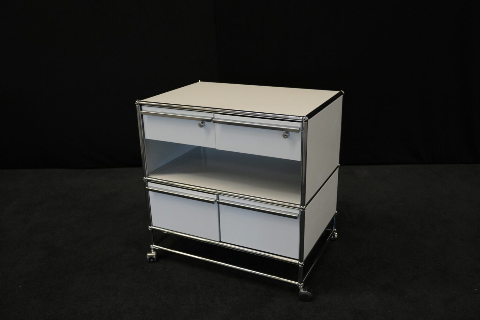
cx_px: 247
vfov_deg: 38.9
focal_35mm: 34
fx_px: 453
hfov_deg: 55.8
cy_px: 160
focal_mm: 33
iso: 2500
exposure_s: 1/160
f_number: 4
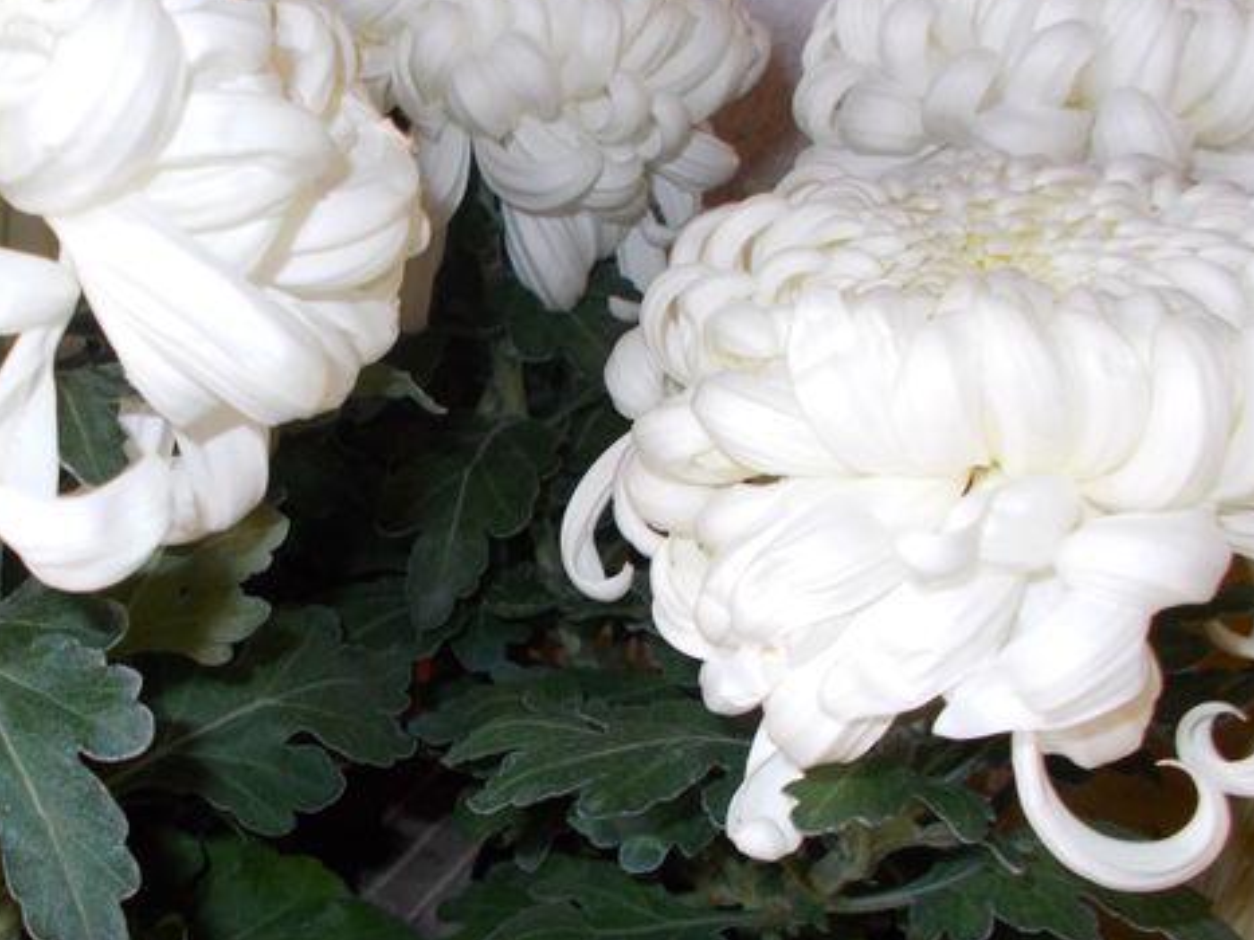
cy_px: 493
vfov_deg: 36.8
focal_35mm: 39
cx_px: 403
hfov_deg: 47.0
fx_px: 1412
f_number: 3.2
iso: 200
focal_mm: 4.6
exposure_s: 1/25
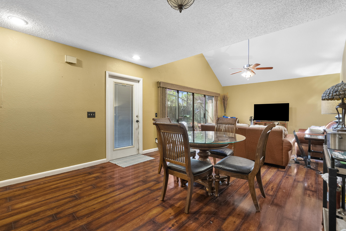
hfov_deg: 96.7
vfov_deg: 73.8
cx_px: 173
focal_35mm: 16
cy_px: 116
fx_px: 154
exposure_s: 1
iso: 1600
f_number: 8
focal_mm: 16
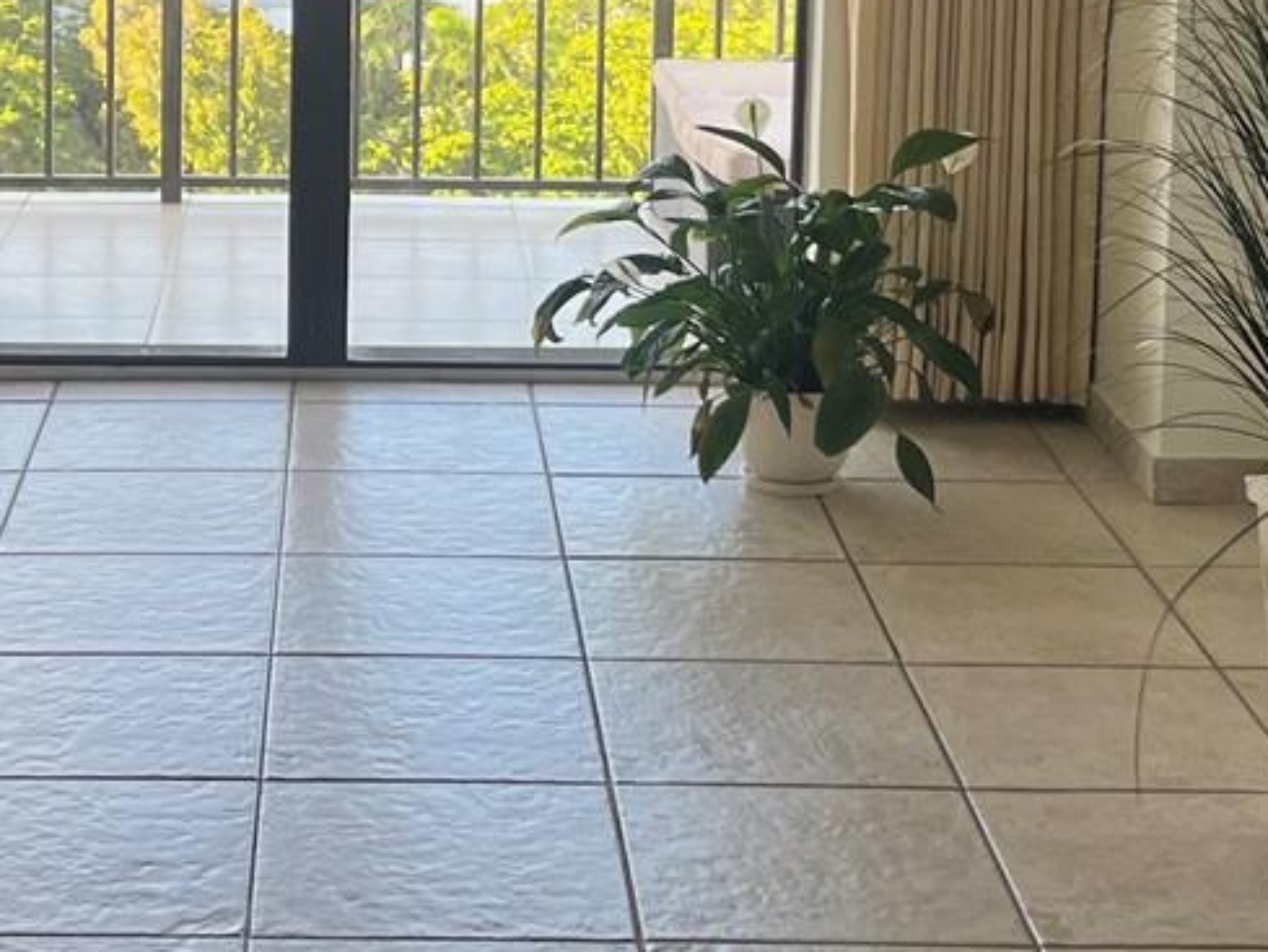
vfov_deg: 16.8
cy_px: -96
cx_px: 410
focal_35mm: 85
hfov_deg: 22.9
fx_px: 3114
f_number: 1.5
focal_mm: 5.7
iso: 40
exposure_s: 1/258
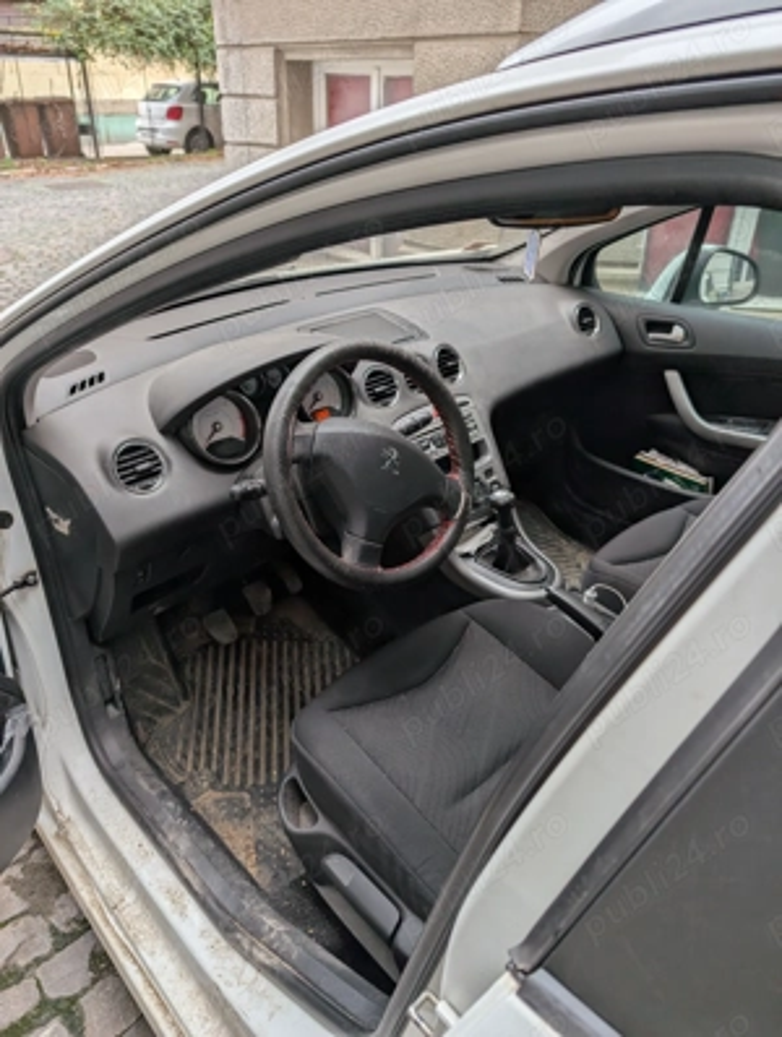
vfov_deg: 71.5
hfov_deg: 57.0
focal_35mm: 24
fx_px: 721
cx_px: 391
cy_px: 518
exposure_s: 1/48.3
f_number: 1.68
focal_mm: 6.9
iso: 43
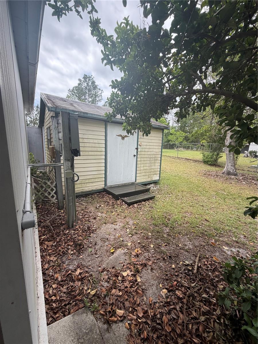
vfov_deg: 102.1
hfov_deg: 85.7
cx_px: 129
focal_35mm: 14
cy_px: 172
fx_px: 139
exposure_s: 1/502
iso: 50
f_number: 2.2
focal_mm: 2.22
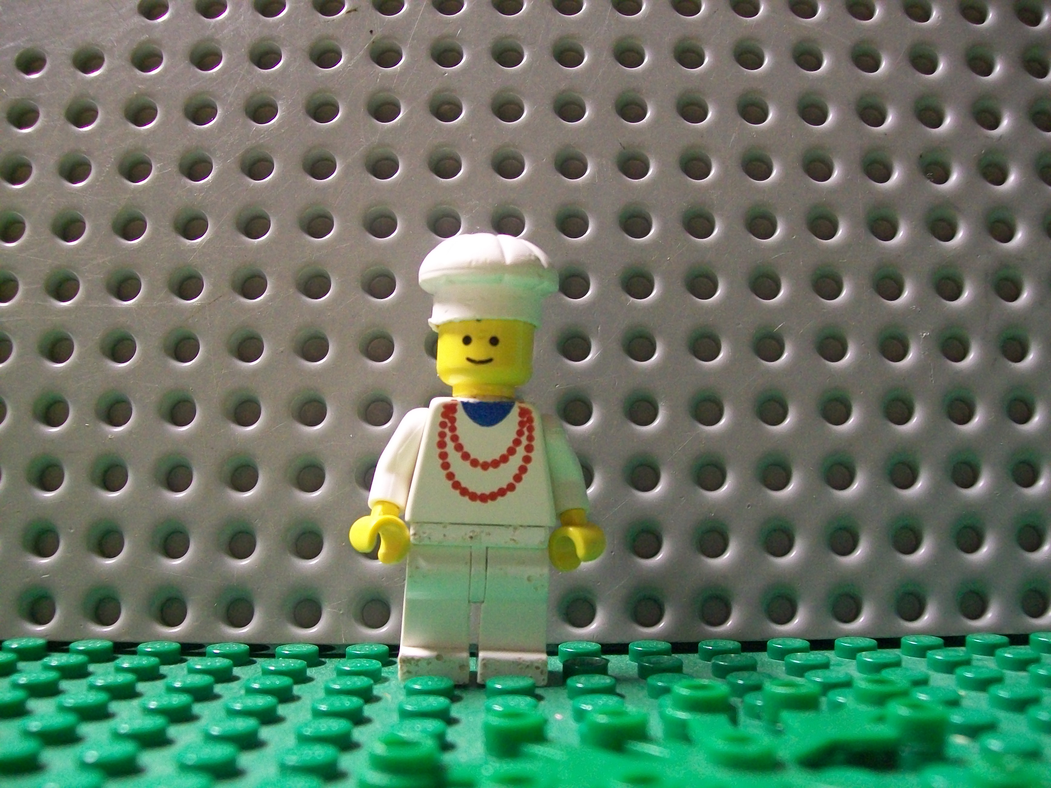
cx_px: 526
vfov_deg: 39.7
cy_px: 394
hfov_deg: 51.4
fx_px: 1093
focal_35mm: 36
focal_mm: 6
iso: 200
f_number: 2.7
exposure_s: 1/8
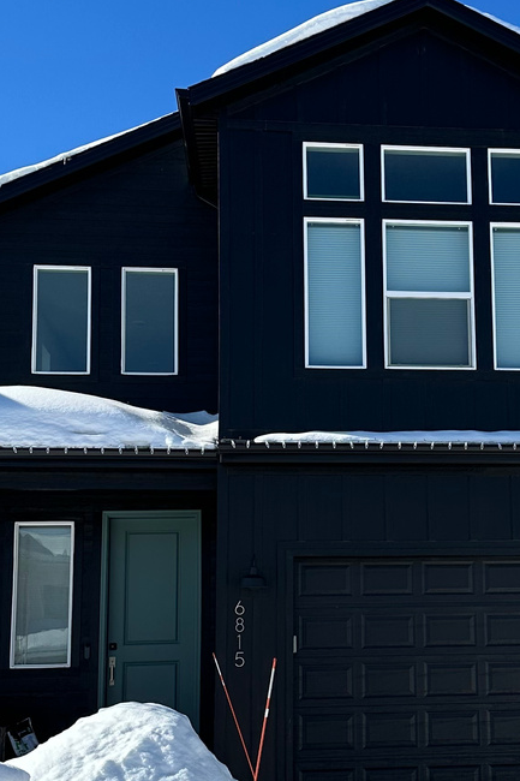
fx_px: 1279
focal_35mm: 59
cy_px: 483
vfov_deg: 33.8
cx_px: 428
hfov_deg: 22.6
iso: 80
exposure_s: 1/5848
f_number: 1.78
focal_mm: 6.86
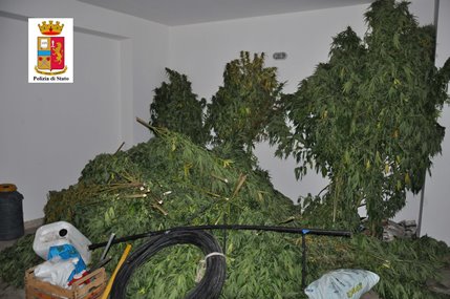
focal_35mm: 27
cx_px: 225
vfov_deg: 47.8
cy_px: 150
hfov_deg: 67.4
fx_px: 337
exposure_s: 1/60
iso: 800
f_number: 3.5
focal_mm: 18
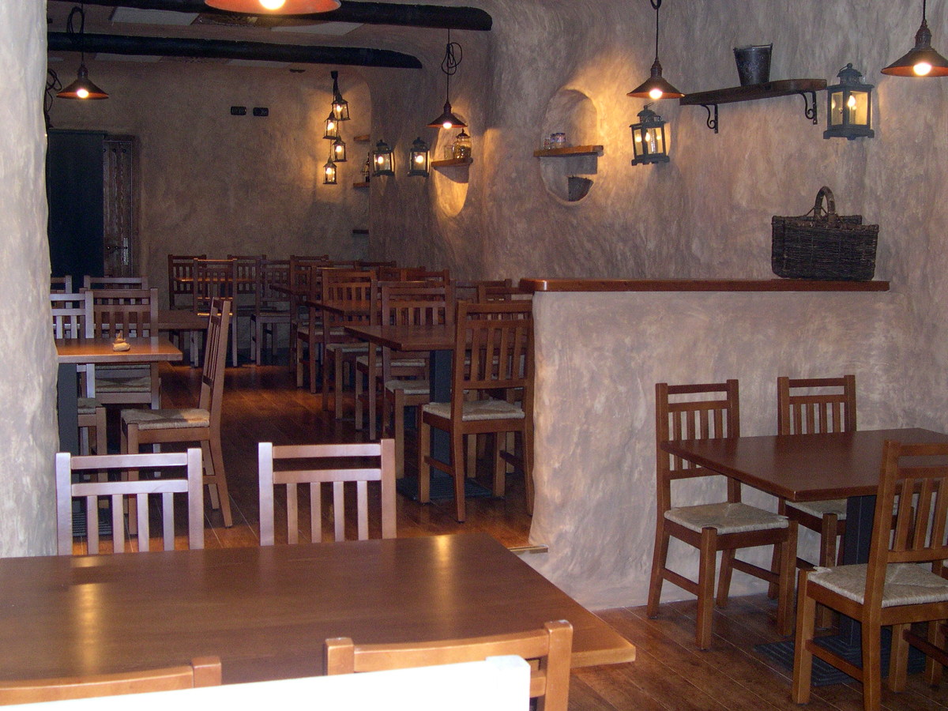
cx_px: 474
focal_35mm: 42
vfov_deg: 34.3
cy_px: 356
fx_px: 1150
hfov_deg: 44.8
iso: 400
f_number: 2.9
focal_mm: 9
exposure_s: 1/60
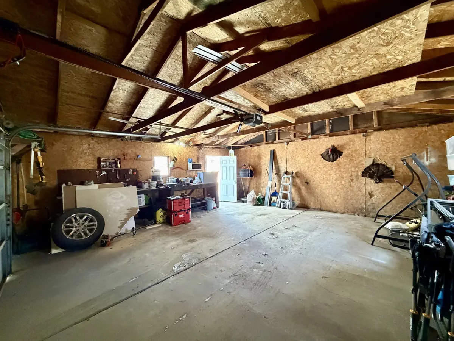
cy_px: 170
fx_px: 184
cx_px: 227
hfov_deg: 102.1
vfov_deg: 85.7
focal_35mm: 14
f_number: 2.2
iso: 1000
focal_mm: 2.22
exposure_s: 1/60
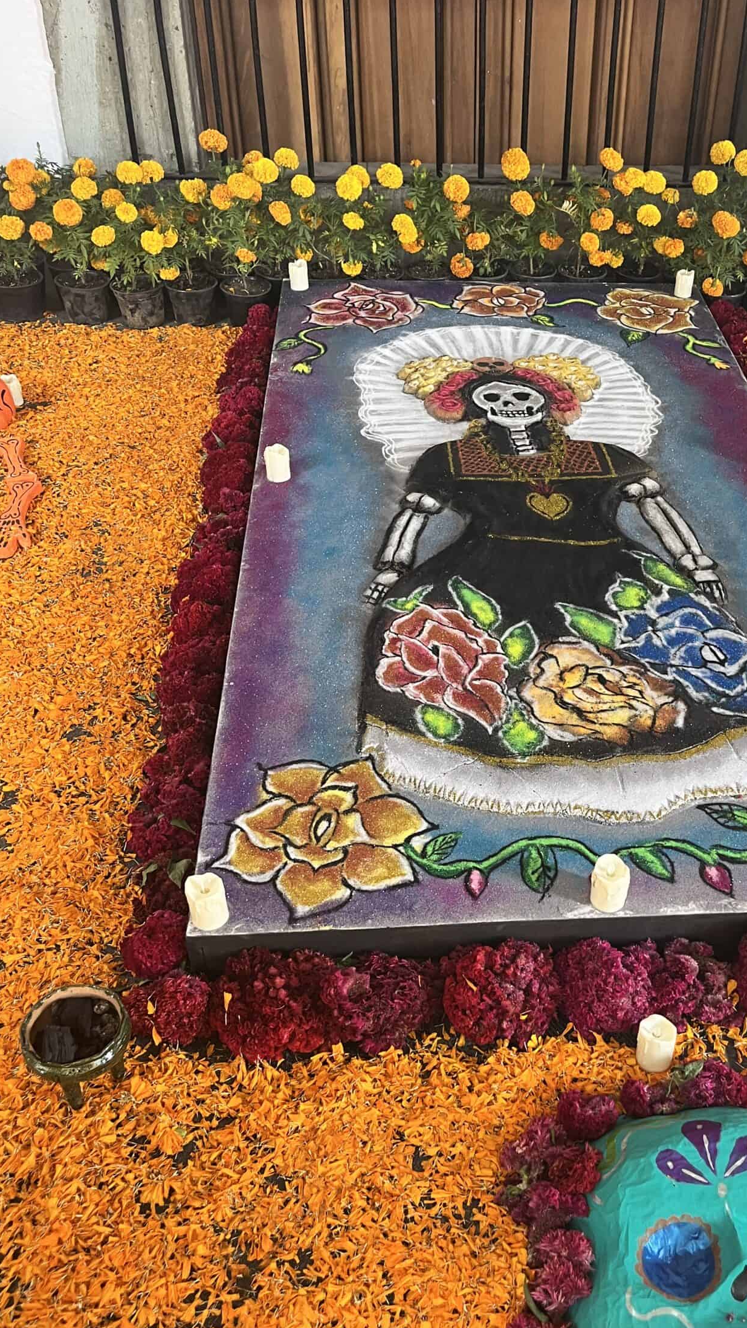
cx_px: 540
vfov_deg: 59.3
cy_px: 743
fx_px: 1162
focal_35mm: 33
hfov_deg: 35.0
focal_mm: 5.1
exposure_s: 1/63
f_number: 1.6
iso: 125
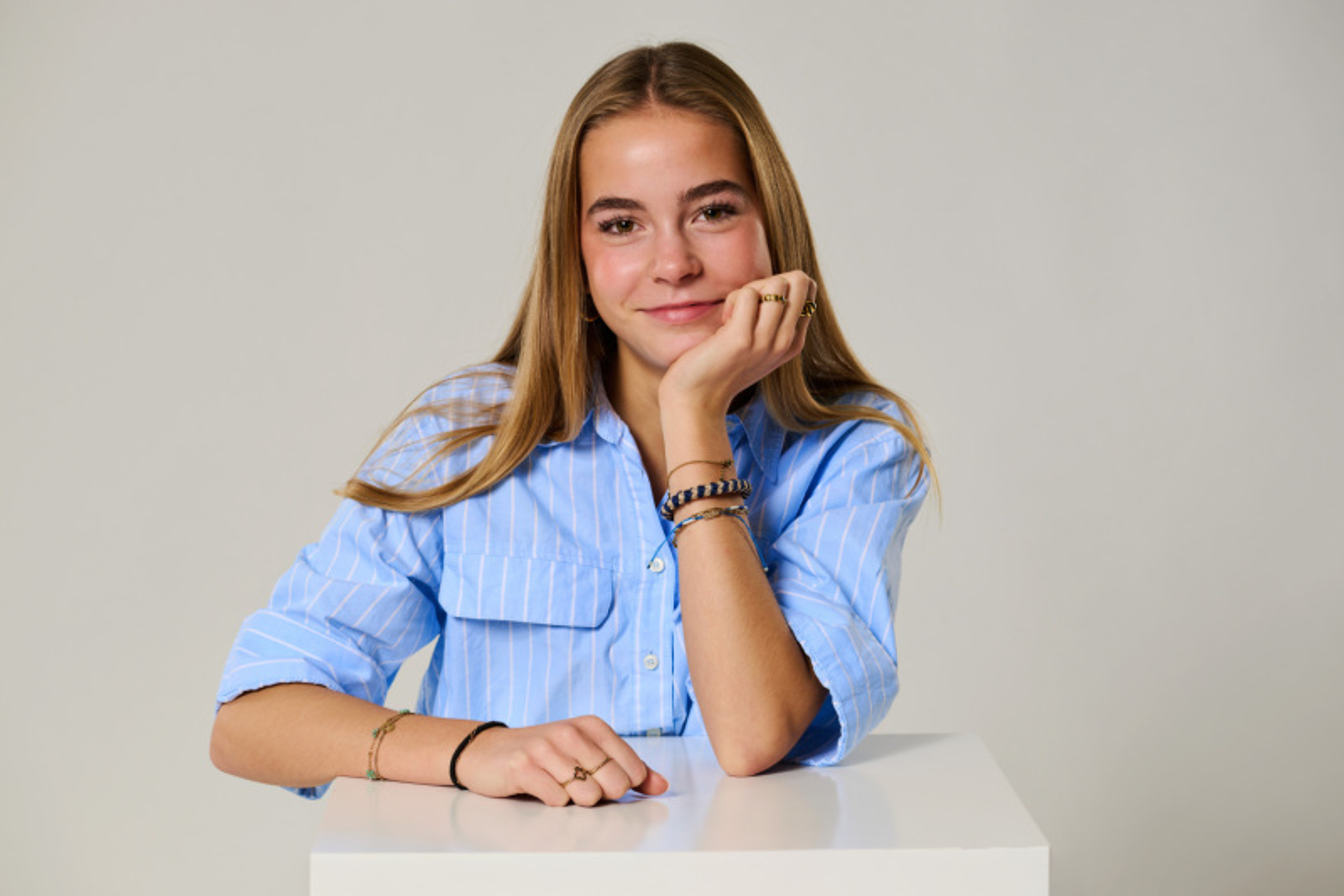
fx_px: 3919
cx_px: 672
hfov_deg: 19.5
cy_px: 448
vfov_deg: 13.0
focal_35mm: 105
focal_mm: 105
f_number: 9
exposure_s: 1/125
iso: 100
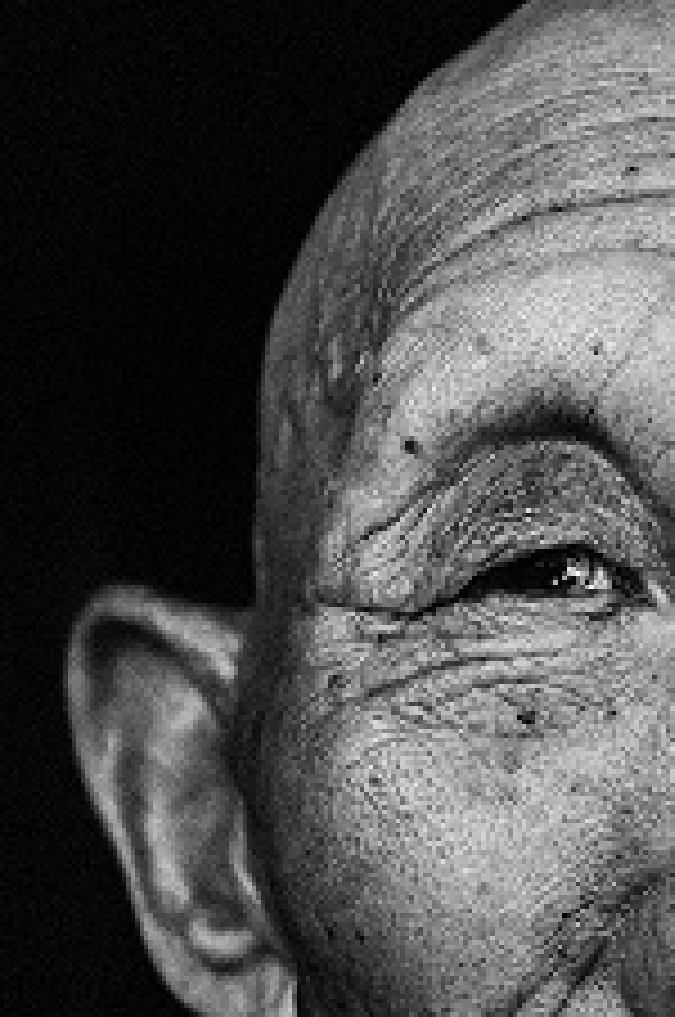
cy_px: 927
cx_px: 738
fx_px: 3865
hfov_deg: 9.9
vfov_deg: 14.8
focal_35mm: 137
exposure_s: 1/125
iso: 640
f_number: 5.6
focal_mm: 62
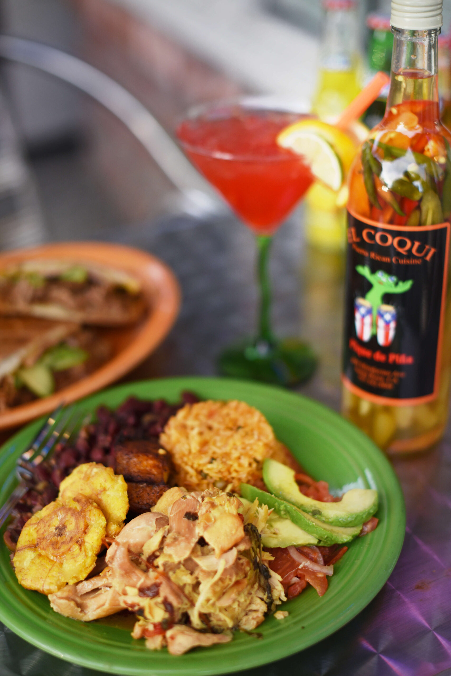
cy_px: 338
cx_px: 226
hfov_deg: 27.0
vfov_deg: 39.6
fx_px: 939
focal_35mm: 50
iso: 800
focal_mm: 50
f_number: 2.2
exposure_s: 1/800
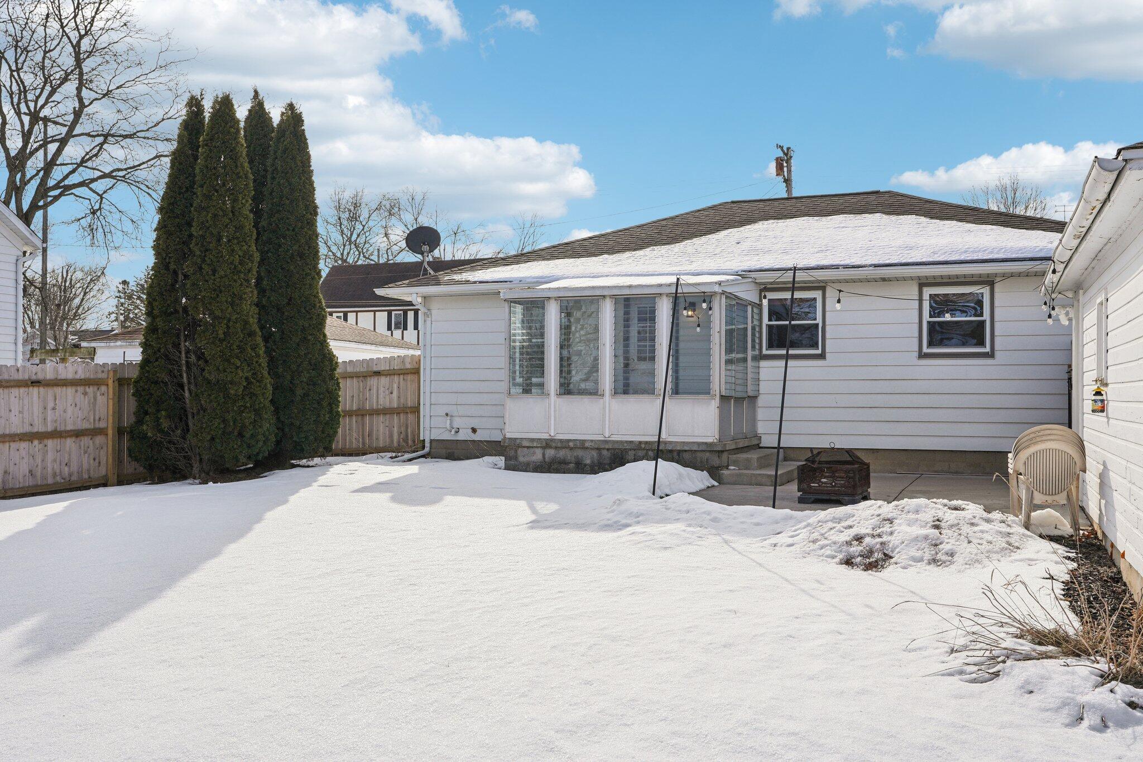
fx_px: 1016
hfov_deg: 58.7
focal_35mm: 32
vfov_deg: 41.1
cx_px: 572
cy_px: 381
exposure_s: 1/800
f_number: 8
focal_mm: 32
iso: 100
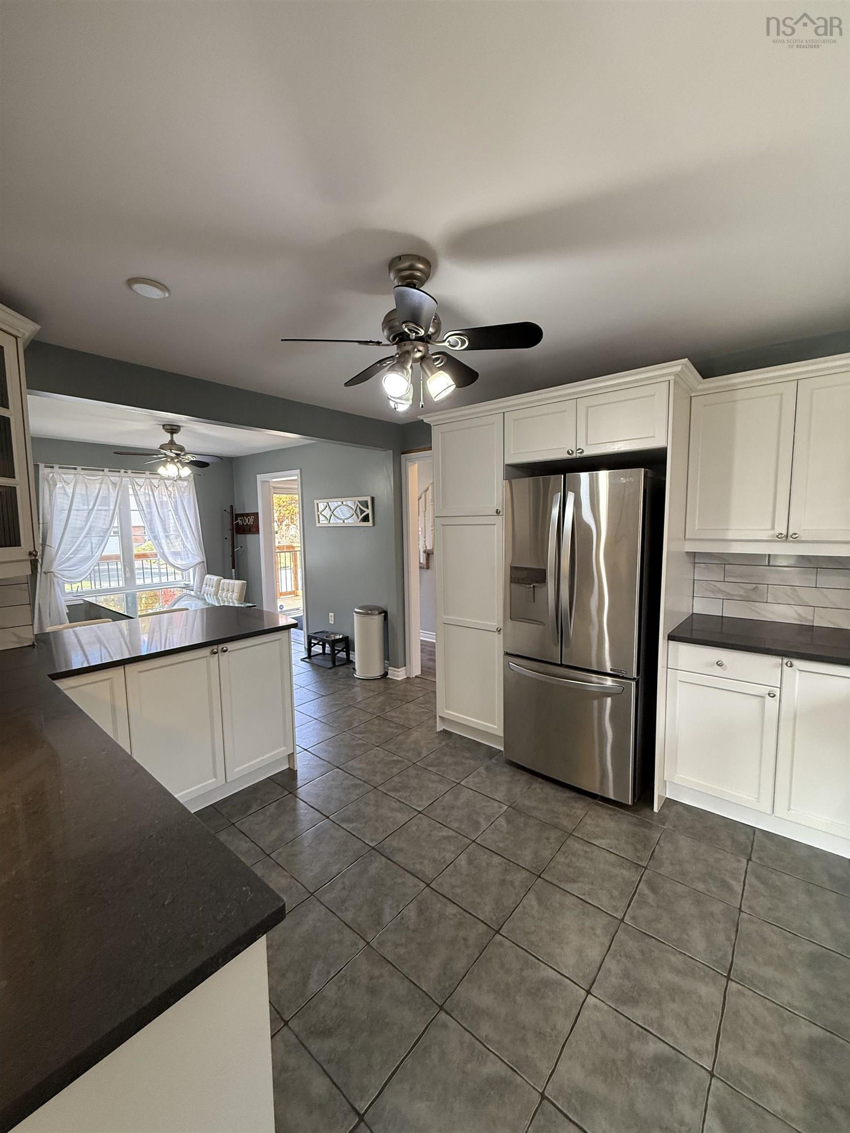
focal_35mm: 14
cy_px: 566
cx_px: 425
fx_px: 458
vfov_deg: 102.1
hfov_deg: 85.7
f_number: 2.2
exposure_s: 1/120
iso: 250
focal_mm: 2.22
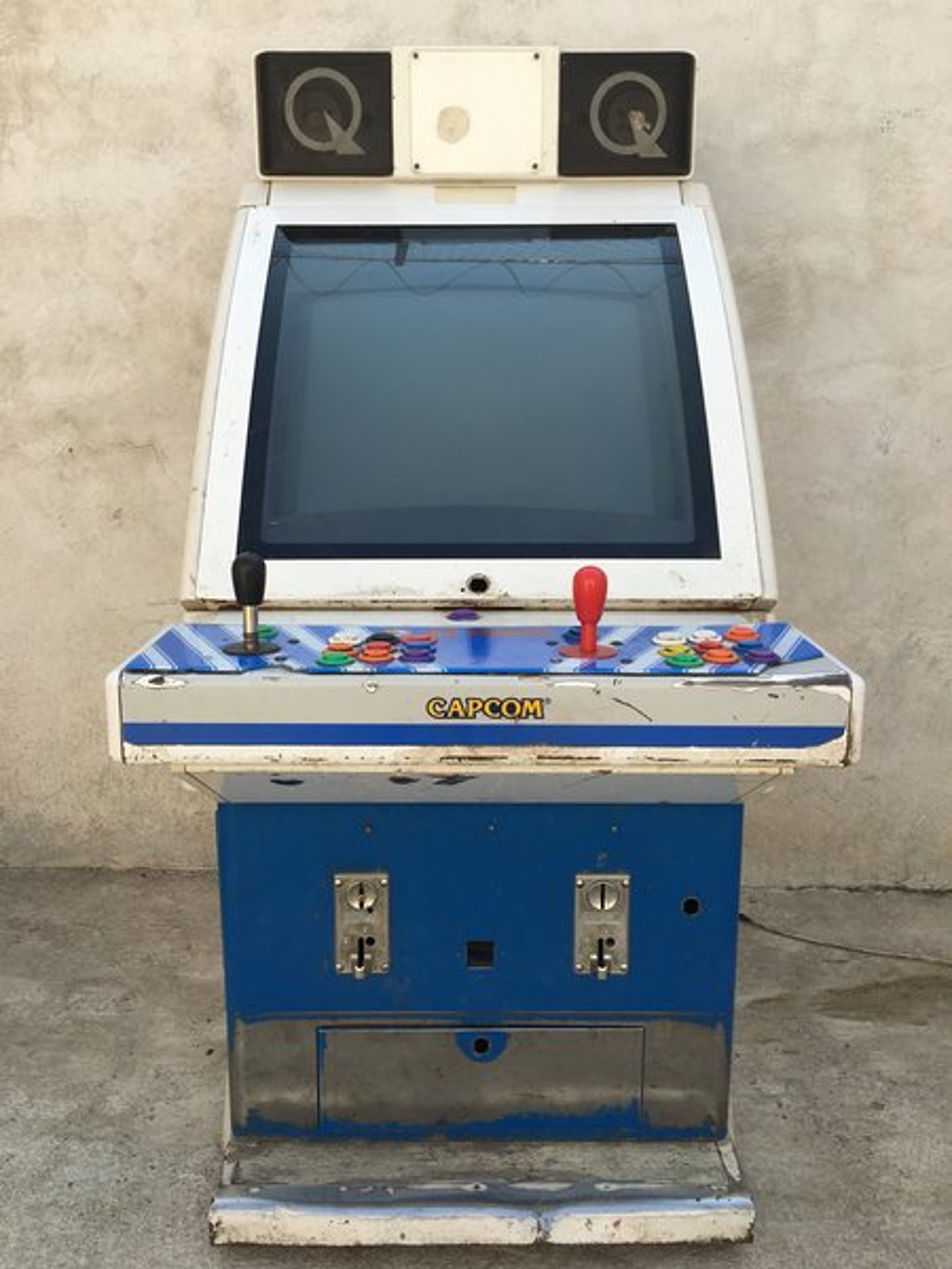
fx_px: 1063
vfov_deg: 61.7
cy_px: 634
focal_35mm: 29
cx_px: 476
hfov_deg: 48.2
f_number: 2.2
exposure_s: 1/641
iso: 25
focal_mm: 4.15
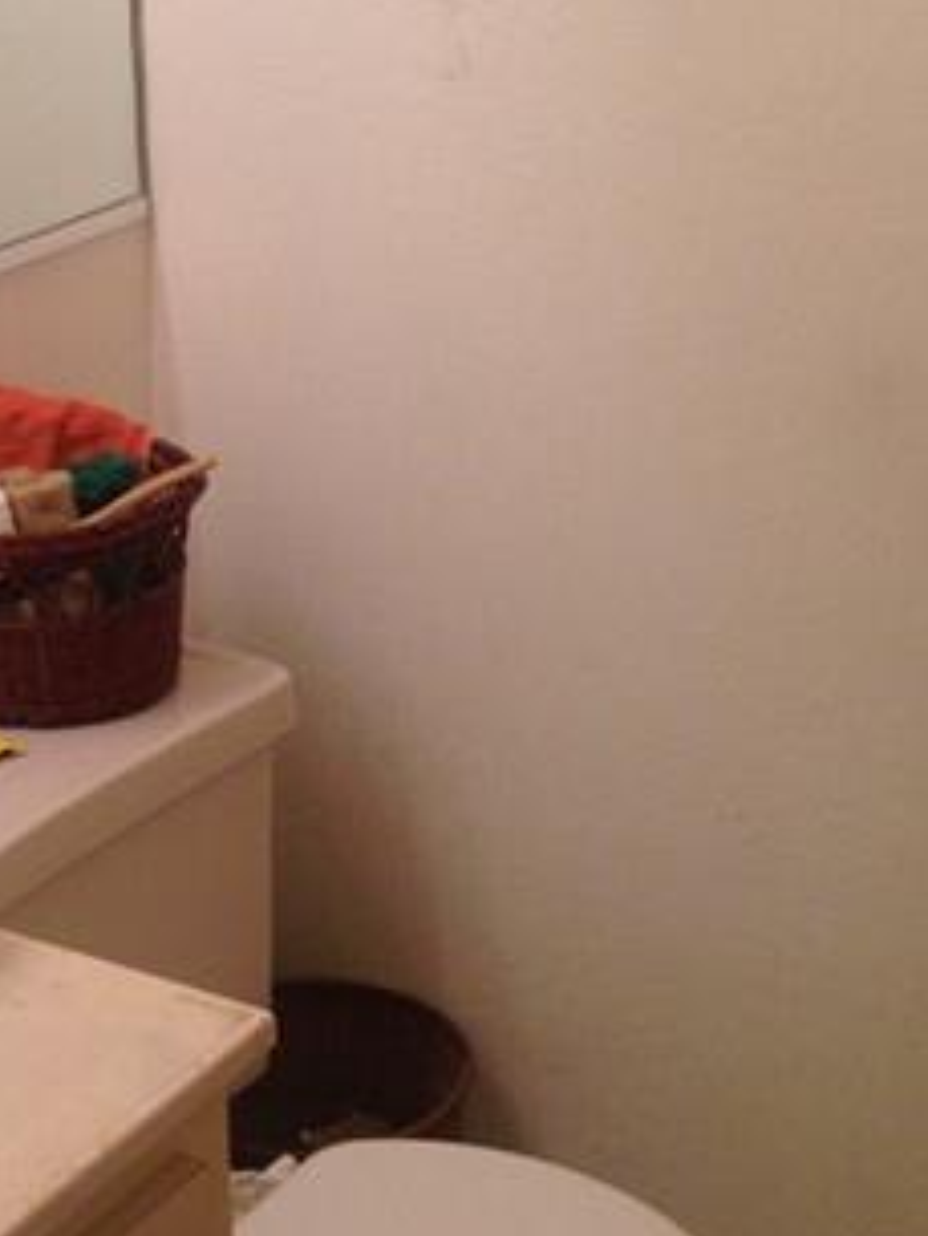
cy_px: 373
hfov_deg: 17.4
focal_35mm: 83
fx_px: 2965
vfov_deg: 23.4
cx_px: 28
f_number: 2.4
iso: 64
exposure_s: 1/60
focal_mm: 4.12
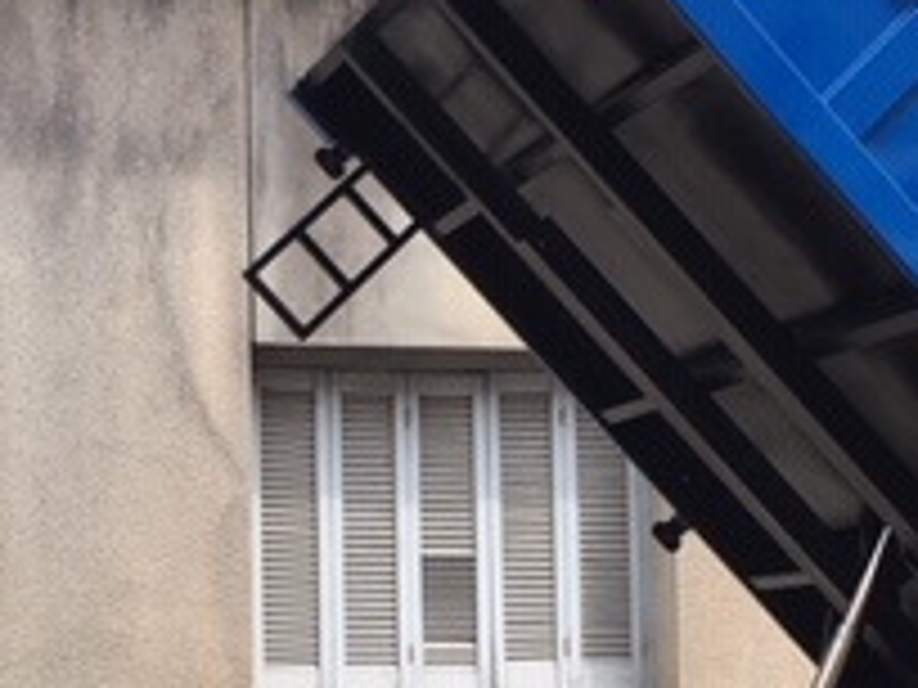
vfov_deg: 16.1
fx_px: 2413
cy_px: 544
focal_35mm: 91
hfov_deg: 21.5
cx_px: 410
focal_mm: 4.15
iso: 25
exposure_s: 1/630
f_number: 2.2
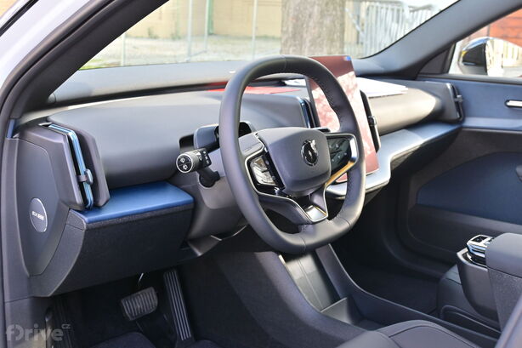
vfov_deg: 32.4
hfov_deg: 47.2
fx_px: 598
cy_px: 174
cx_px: 261
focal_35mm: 41
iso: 250
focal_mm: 27.5
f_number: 6.3
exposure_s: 1/40
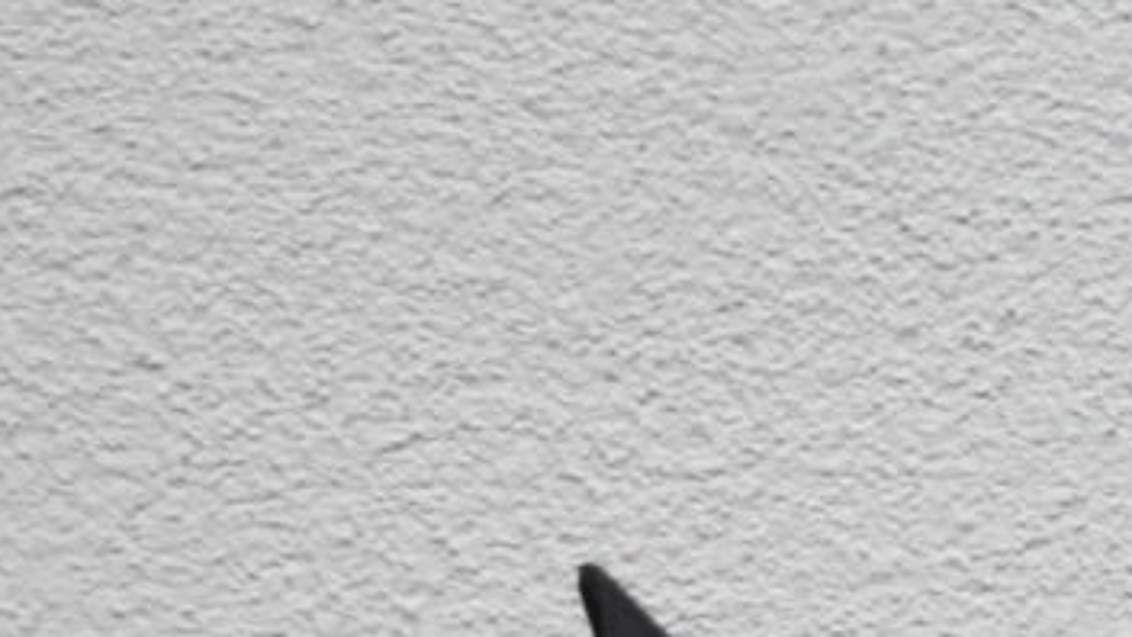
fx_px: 9269
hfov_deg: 6.7
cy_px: 2308
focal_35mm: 309
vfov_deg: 3.8
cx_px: 2338
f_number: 4
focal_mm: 27
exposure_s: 1/200
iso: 800
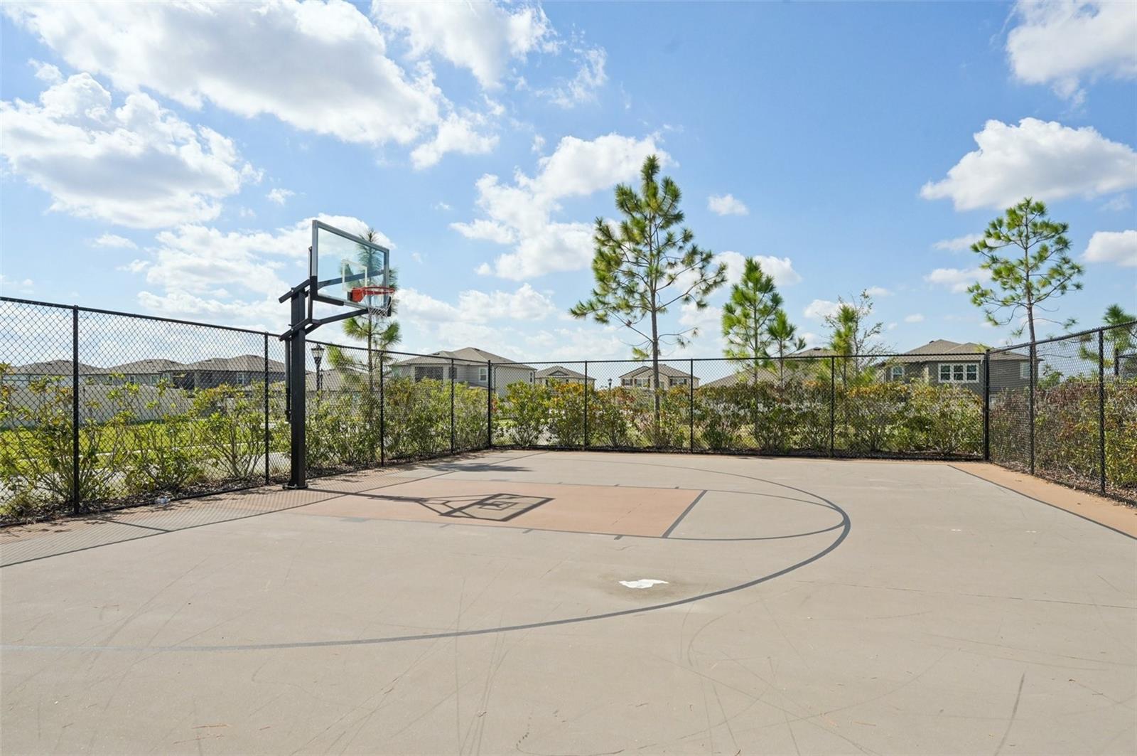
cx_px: 568
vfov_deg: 61.8
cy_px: 378
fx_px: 631
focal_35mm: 20
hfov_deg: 84.0
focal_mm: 20
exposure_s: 1/2000
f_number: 8
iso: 400
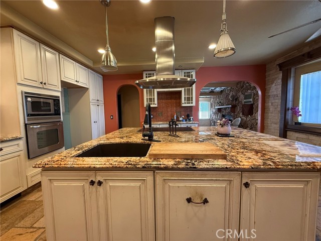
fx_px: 130
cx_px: 160
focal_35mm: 14
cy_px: 120
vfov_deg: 85.7
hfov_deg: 102.1
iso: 320
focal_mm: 2.22
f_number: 2.2
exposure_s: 1/60
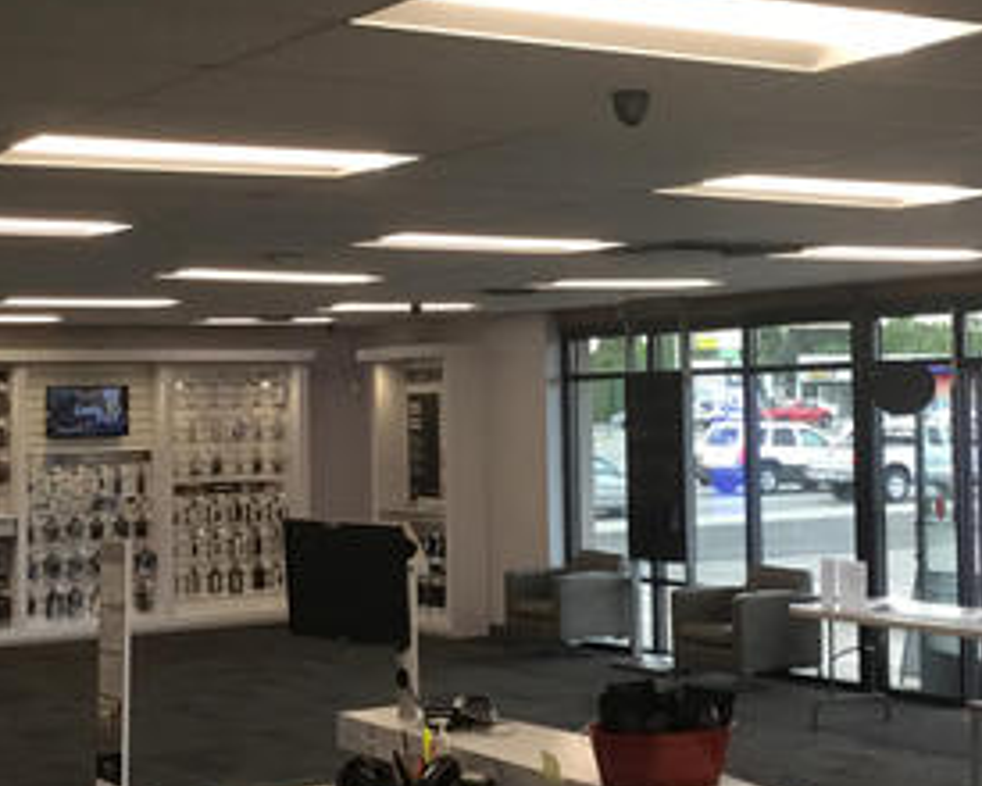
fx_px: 1976
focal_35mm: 68
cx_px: 552
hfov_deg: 27.9
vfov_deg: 22.5
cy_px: 322
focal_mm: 3.3
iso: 25
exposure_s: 1/30
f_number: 2.4
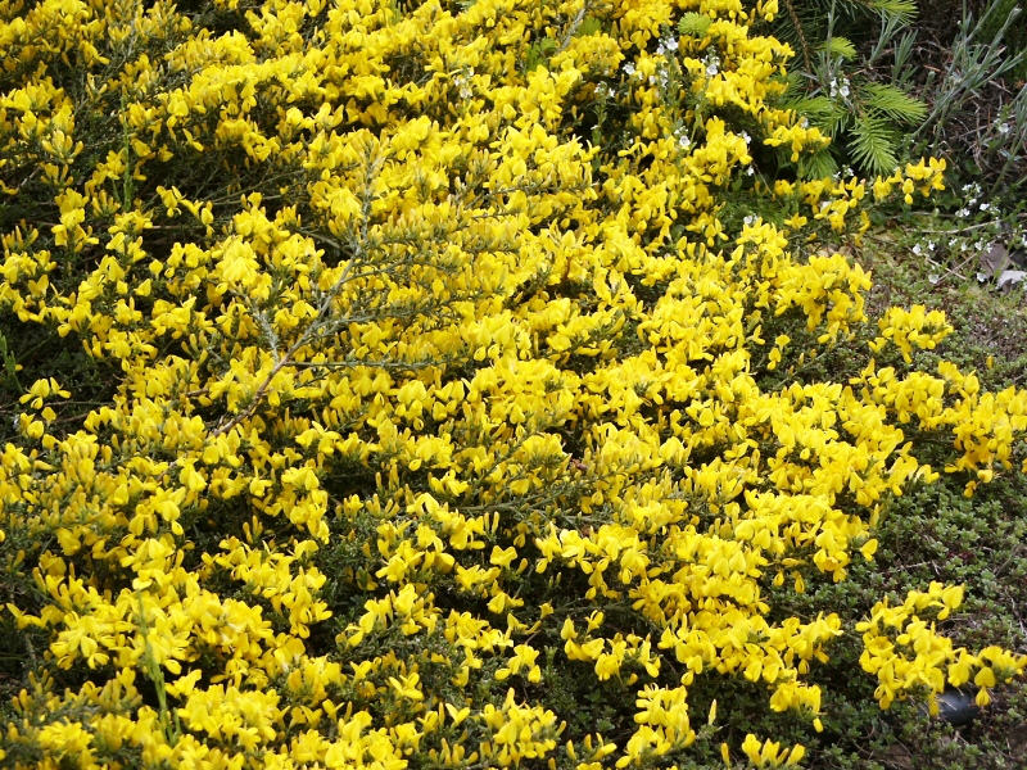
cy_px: 385
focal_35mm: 78
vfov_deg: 18.9
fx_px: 2314
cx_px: 514
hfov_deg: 25.0
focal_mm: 15.56
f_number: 3.6
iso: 64
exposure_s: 1/180
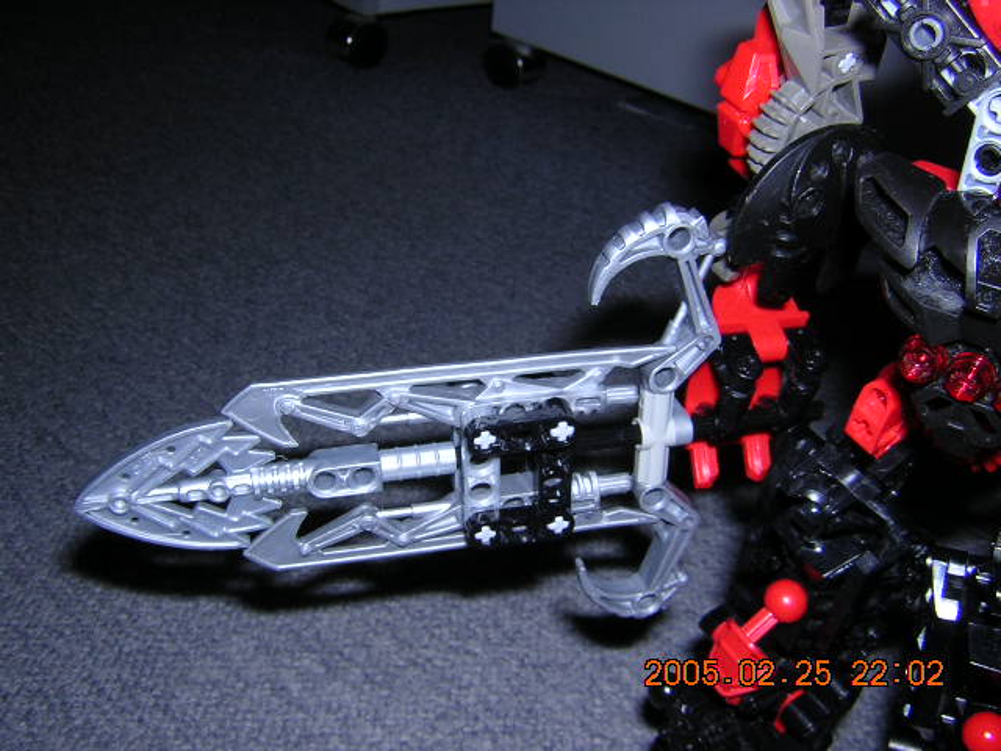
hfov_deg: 51.4
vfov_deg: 39.7
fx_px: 1041
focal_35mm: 36
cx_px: 500
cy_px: 376
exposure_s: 1/60.1
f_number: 5.2
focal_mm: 4.7
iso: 100
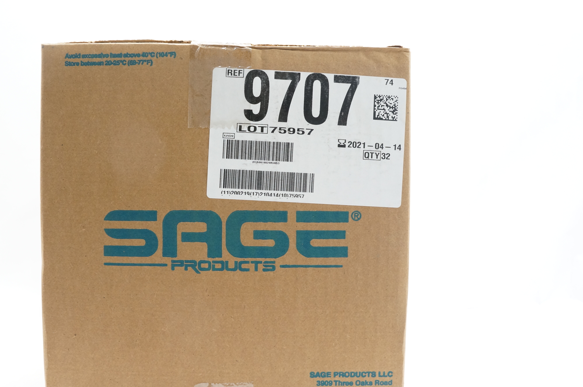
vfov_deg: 39.8
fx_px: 534
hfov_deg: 56.8
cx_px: 233
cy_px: 215
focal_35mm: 33
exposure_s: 1/25
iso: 800
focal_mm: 18
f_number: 8
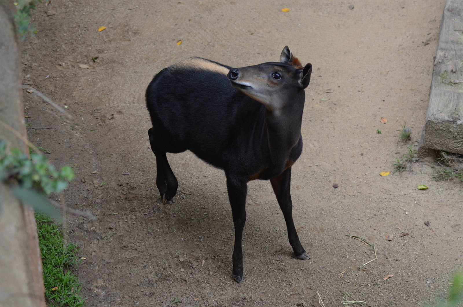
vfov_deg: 13.0
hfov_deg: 19.5
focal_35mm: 105
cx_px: 232
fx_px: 1348
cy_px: 154
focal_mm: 70
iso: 400
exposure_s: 1/320
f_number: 4.5
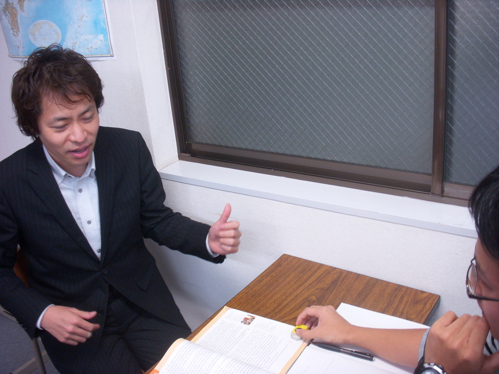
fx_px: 548
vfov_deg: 37.7
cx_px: 250
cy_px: 187
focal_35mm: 38
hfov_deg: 49.0
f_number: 3.3
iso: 200
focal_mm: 6.3
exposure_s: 1/25
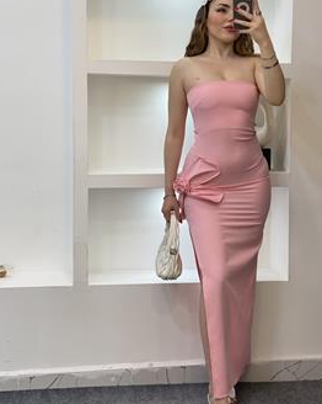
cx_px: 175
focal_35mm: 64
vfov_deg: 29.6
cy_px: 203
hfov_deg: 23.8
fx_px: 763
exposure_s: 1/100
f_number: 2
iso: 64
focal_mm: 6
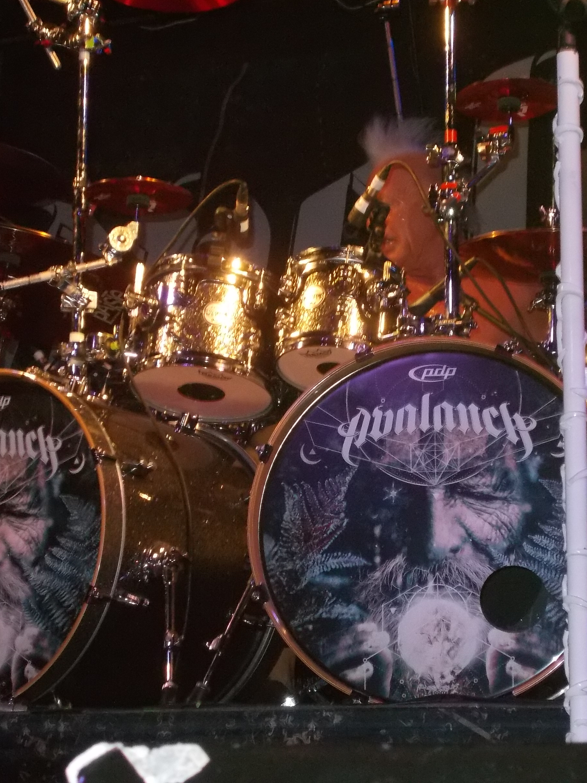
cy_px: 388
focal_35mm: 89
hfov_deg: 16.6
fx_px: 2012
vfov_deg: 22.0
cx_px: 344
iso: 400
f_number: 5.3
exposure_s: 1/60
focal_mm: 11.8
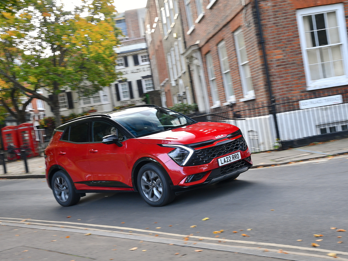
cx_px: 169
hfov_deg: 36.2
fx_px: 533
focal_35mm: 53
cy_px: 129
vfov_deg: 27.5
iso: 400
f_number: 6.3
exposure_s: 1/60
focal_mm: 32
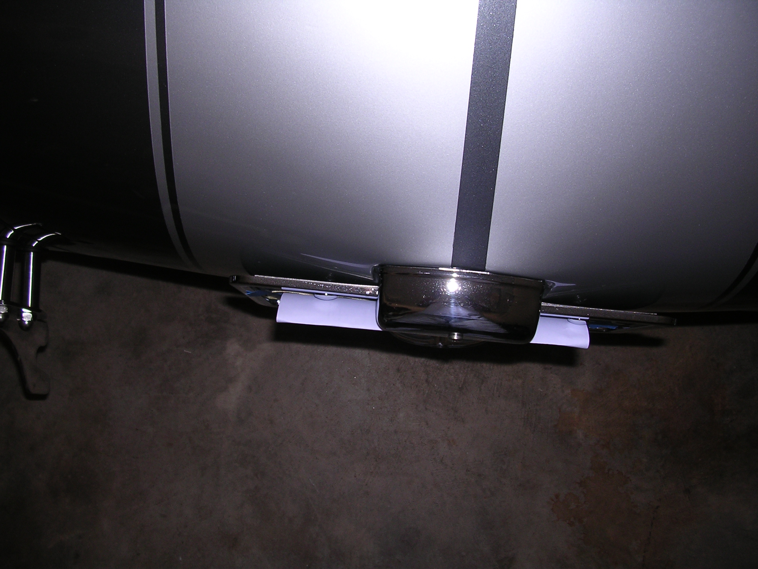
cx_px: 379
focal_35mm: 38
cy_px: 284
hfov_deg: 49.0
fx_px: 832
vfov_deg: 37.7
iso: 100
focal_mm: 5.8
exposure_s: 1/60.1
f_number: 2.8
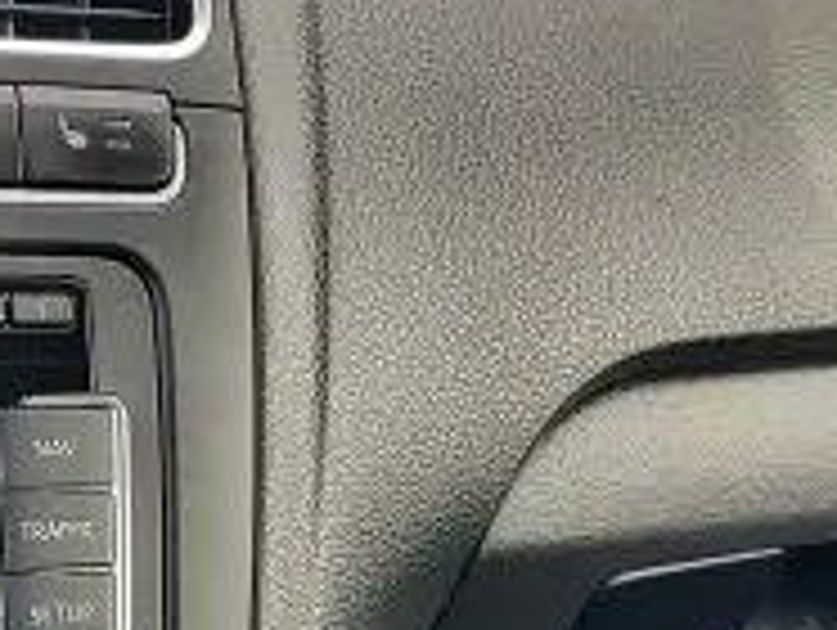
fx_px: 1913
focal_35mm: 79
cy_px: 544
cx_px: 225
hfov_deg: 24.5
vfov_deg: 18.5
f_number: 1.8
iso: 100
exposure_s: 1/150
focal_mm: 5.56
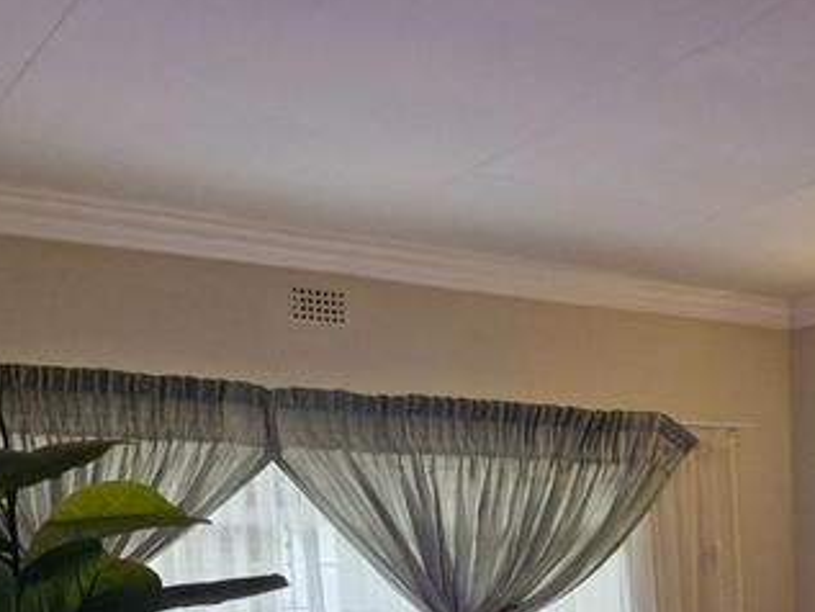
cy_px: 751
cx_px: 658
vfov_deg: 23.0
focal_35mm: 58
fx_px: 1366
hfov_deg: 32.3
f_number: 1.8
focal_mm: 5.54
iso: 320
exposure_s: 1/100
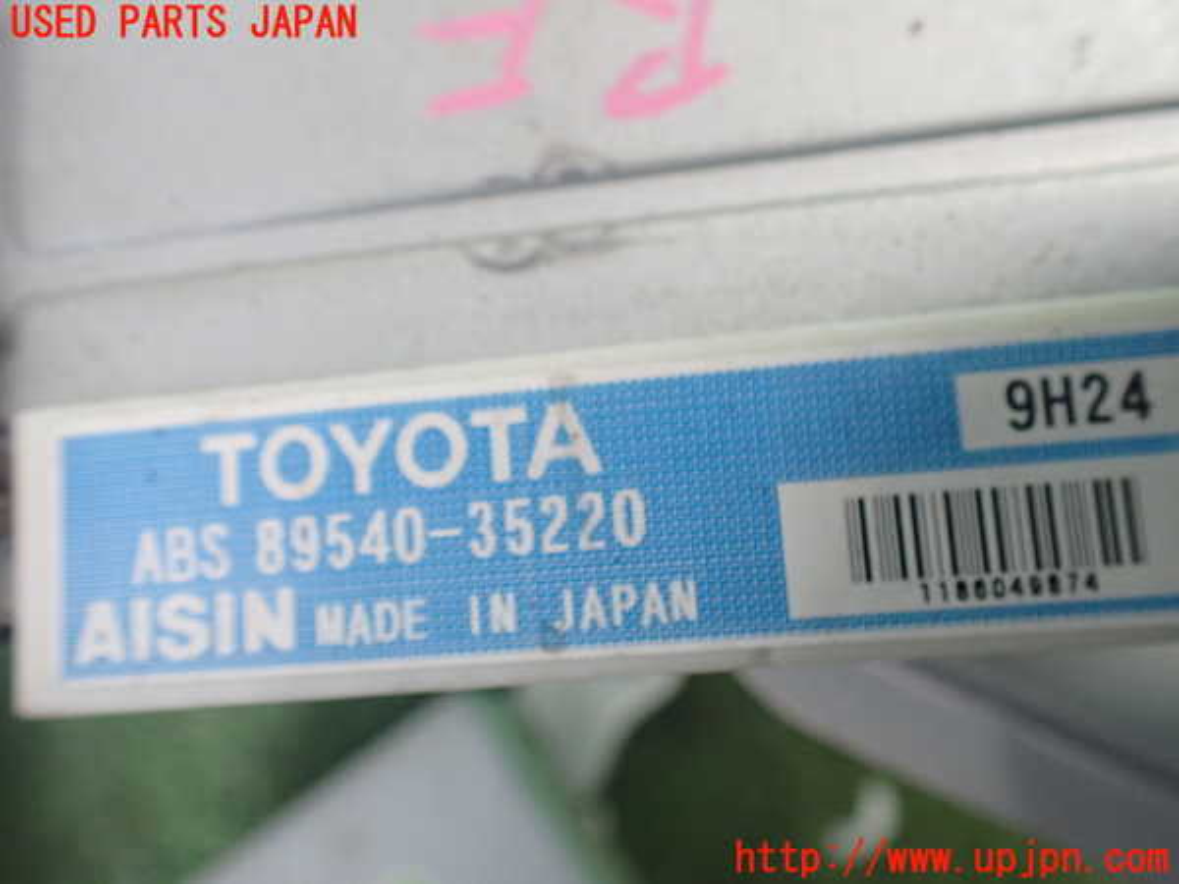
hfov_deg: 60.0
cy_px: 442
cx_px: 590
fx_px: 1022
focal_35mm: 30
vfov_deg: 46.8
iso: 800
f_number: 2.3
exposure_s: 1/125
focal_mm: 5.4
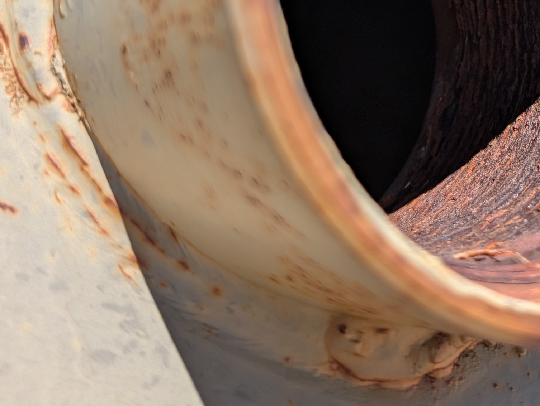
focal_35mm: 65
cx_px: 485
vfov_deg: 21.4
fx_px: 1015
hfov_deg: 28.6
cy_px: -44
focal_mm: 6.9
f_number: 1.68
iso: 20
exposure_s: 1/877
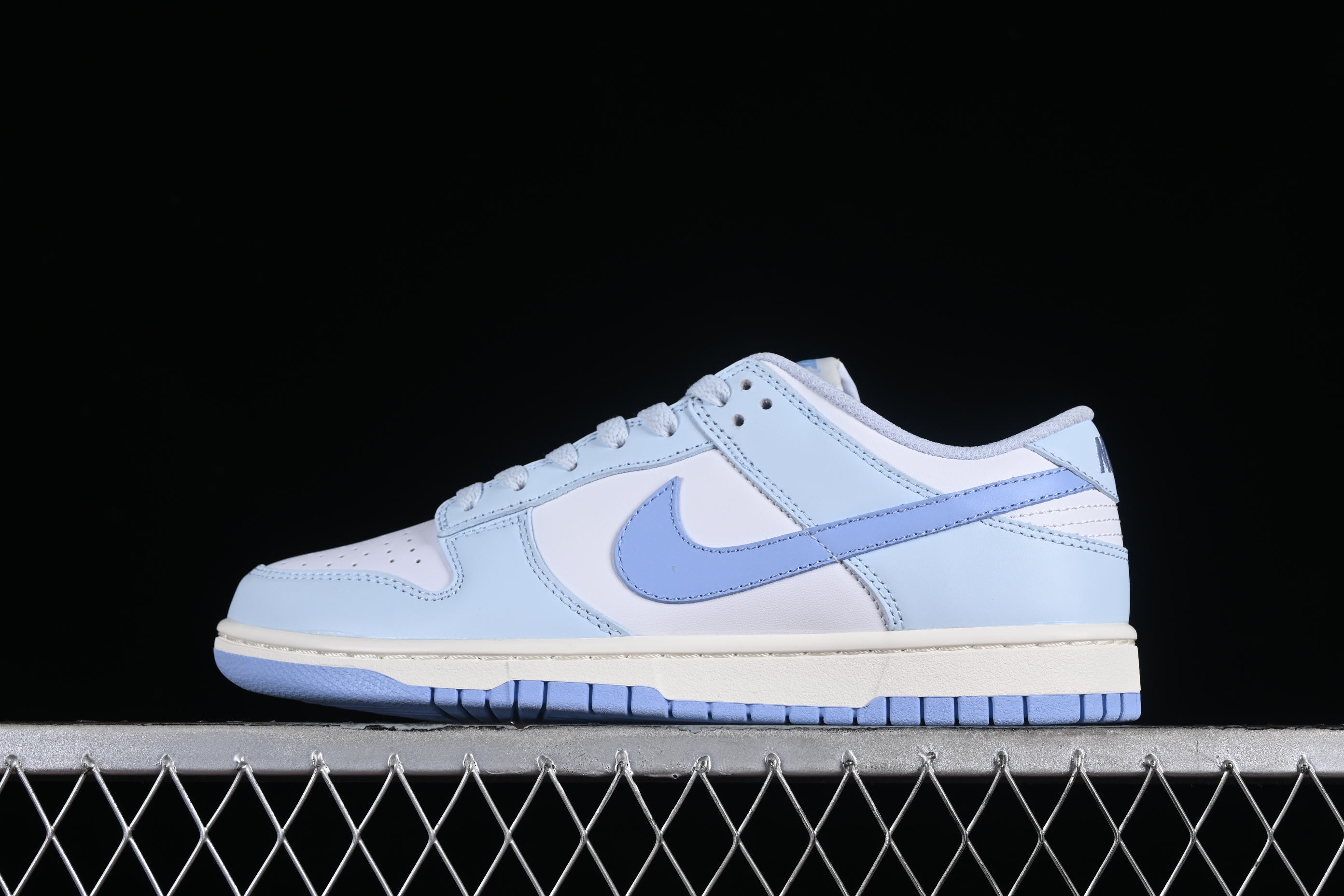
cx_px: 672
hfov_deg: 27.0
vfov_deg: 18.2
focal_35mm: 75
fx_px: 2800
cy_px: 448
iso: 160
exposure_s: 1/80
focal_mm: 50
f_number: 8
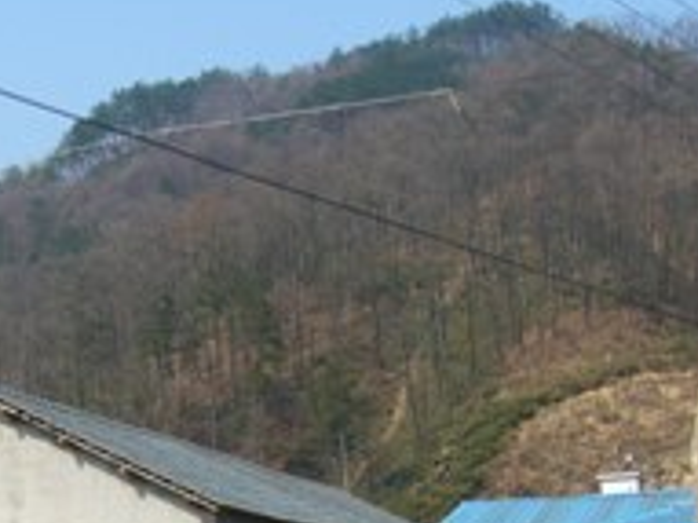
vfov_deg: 17.6
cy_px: 516
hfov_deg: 23.6
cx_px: 172
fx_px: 1652
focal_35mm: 82
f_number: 5.6
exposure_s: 1/200
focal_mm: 5.8
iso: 64
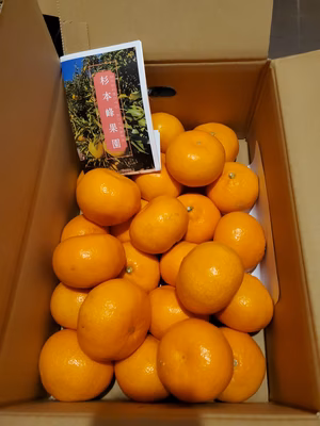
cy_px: 213
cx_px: 160
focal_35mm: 26
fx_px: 320
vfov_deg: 67.3
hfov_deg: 53.1
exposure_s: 1/20
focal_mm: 4.3
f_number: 1.5
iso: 320
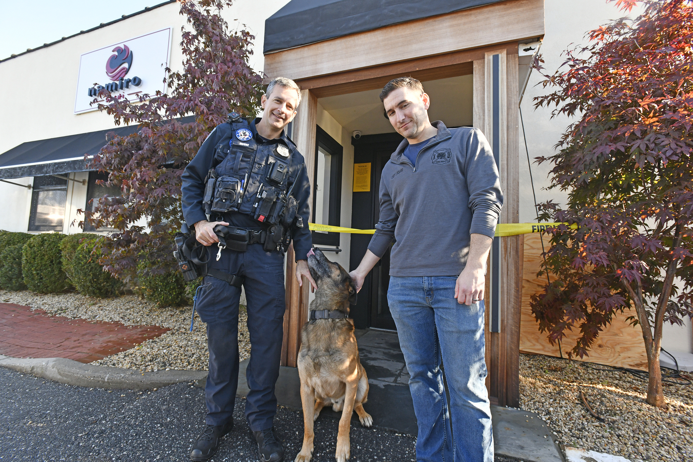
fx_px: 327
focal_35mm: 17
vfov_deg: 70.4
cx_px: 346
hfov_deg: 93.3
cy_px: 231
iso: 640
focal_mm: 17
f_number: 9
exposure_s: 1/250
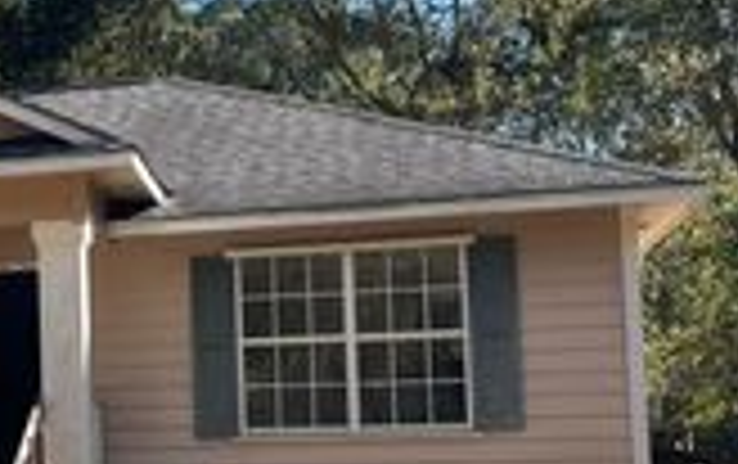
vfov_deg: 15.5
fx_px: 1692
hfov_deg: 22.6
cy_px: 381
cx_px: -148
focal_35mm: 84
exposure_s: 1/1208
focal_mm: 4.2
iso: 32
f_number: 1.6
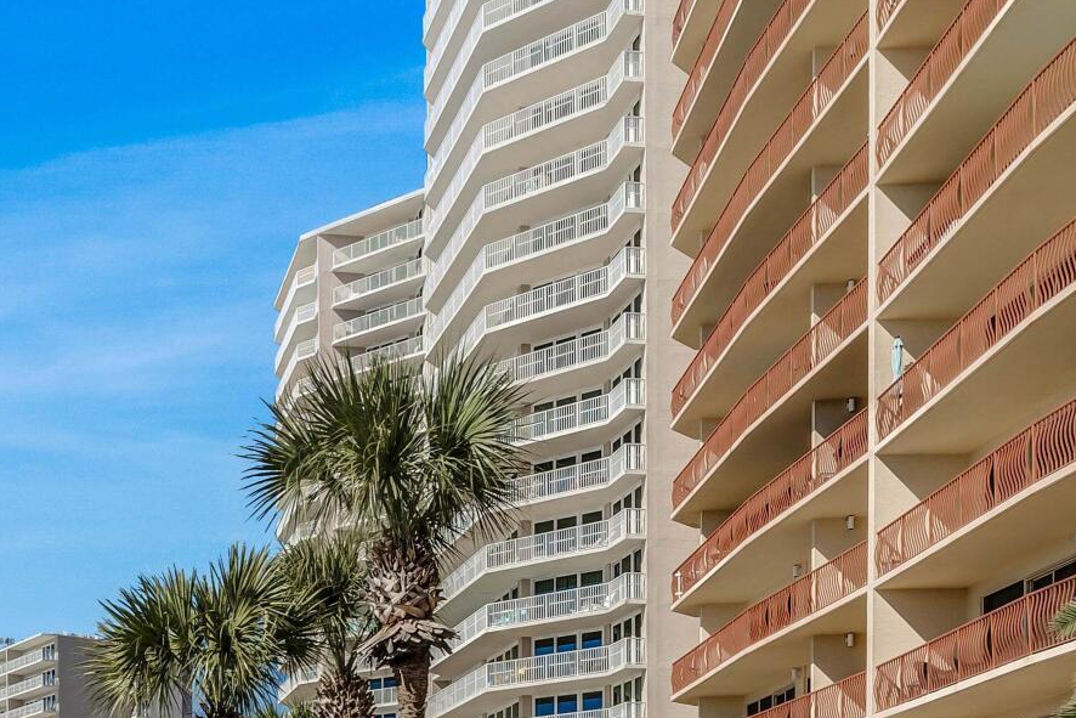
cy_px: 976
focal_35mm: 44
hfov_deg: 42.6
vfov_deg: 25.5
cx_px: 225
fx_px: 1315
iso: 100
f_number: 5.6
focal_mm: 13
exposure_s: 1/1600
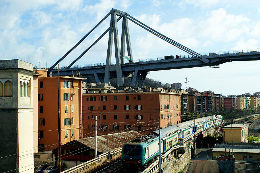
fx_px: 339
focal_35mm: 47
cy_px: 90
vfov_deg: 28.6
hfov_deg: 41.9
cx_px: 121
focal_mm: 28
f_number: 9
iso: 200
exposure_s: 1/400
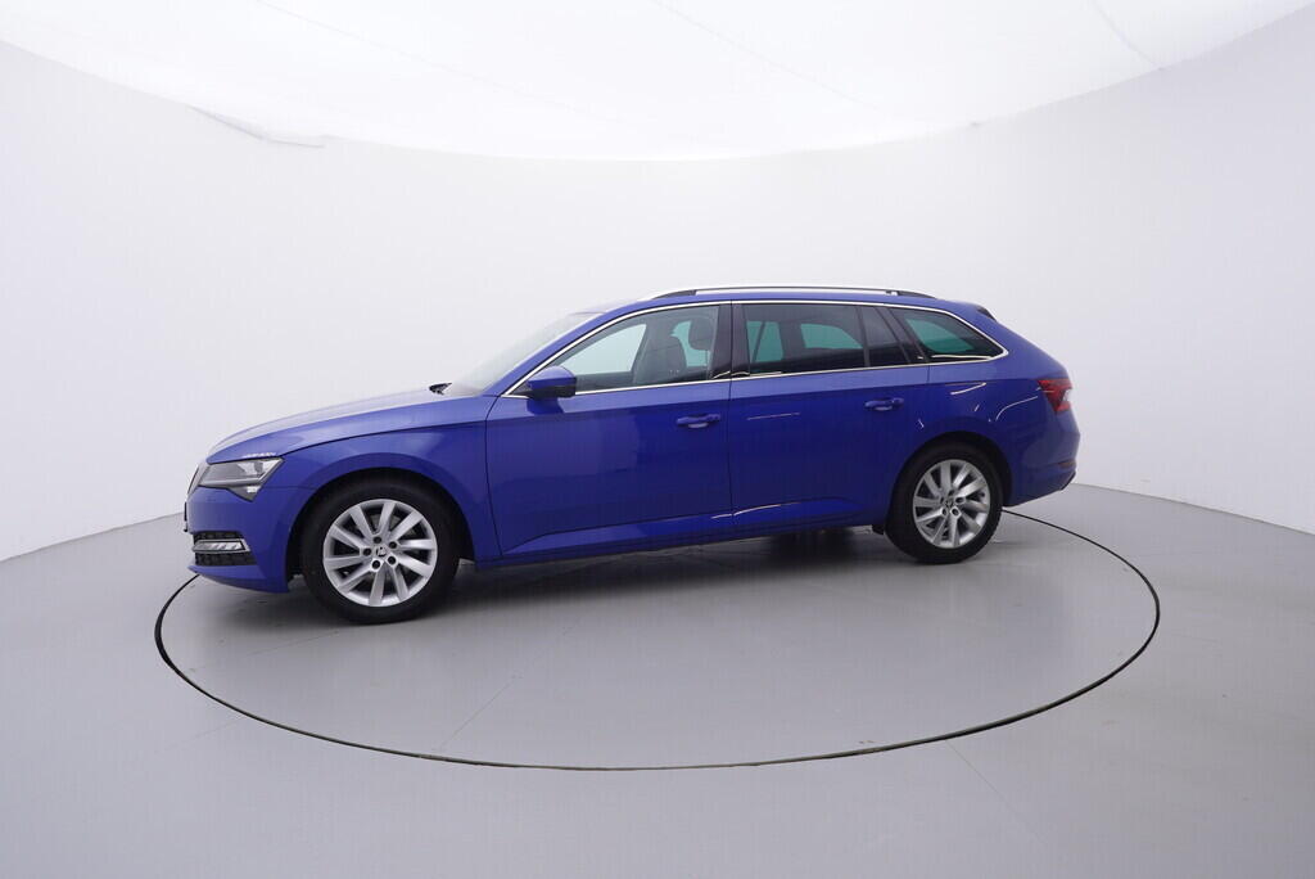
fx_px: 822
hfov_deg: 77.3
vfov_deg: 56.2
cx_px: 658
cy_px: 440
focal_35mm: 22
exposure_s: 1/80
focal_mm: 15
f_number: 5
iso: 200
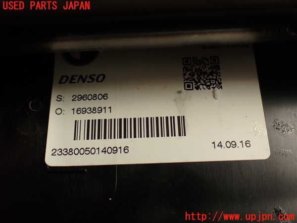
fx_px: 309
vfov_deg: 39.7
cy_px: 112
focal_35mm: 36
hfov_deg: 51.4
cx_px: 148
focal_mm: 6.37
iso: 200
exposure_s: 1/40
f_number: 2.5
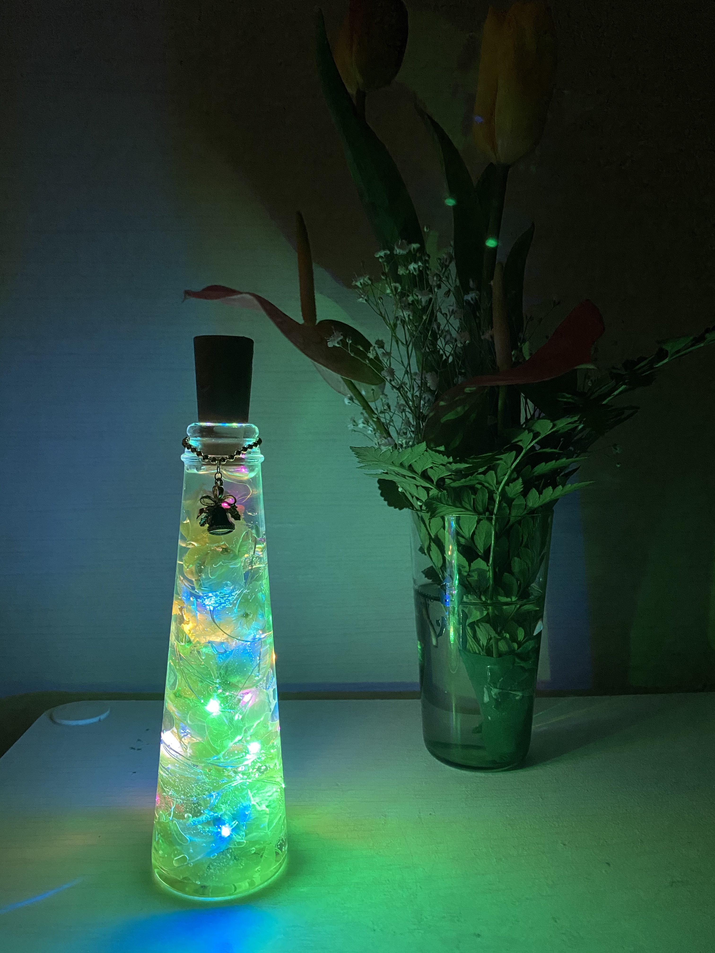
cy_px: 476
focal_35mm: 26
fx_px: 716
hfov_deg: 53.1
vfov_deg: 67.3
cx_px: 358
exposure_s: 1/30
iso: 800
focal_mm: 4.25
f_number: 1.8
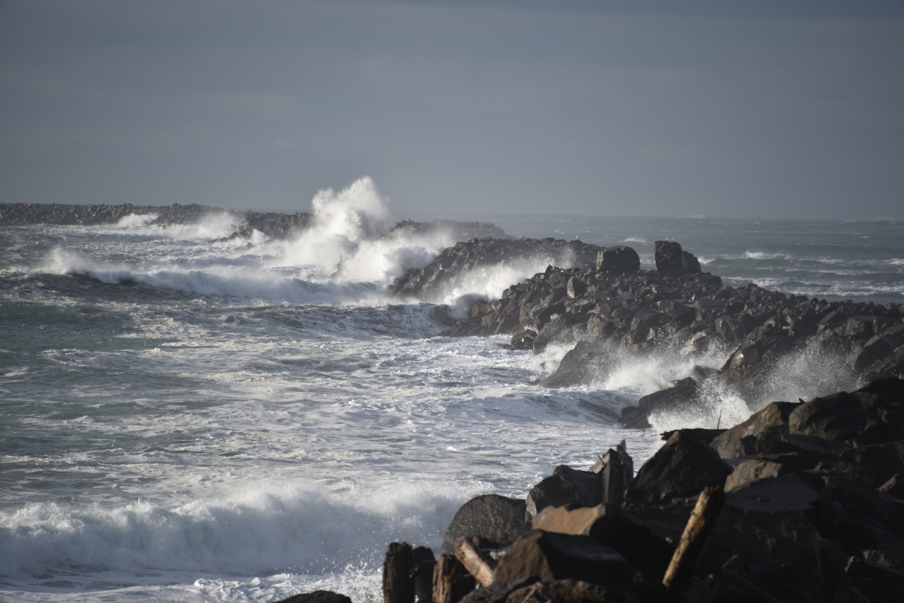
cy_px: 302
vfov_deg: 4.6
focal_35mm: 300
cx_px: 452
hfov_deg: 6.9
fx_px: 7535
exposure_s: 1/640
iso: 100
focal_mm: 300
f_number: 5.6
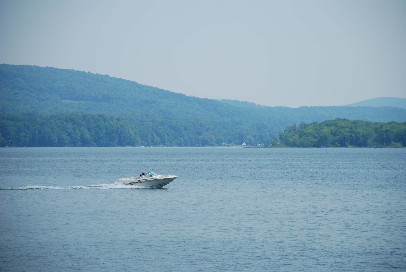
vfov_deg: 7.3
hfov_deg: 11.0
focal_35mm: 188
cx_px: 203
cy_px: 136
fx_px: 2117
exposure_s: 1/500
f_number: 5.6
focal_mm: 125
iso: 100
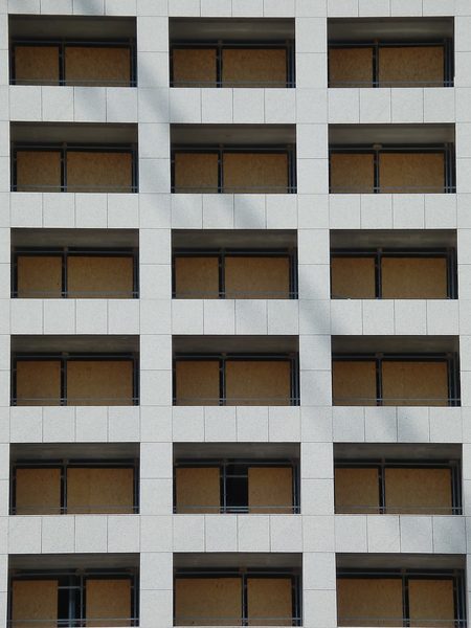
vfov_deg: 7.2
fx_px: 4971
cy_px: 314
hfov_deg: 5.4
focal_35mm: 274
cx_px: 236
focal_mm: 48.9
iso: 80
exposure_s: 1/320
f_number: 6.4
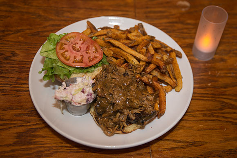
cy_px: 79
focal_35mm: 46
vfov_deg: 29.3
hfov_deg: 42.7
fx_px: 303
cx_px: 118
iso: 200
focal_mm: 46
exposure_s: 1/60
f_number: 3.3
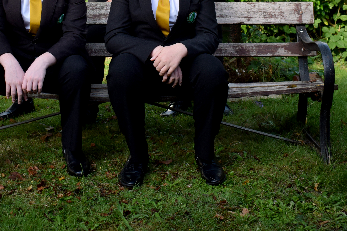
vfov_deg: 18.1
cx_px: 113
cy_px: -15
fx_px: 704
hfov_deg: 27.5
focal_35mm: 73
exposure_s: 1/640
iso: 400
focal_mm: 22
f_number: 3.8
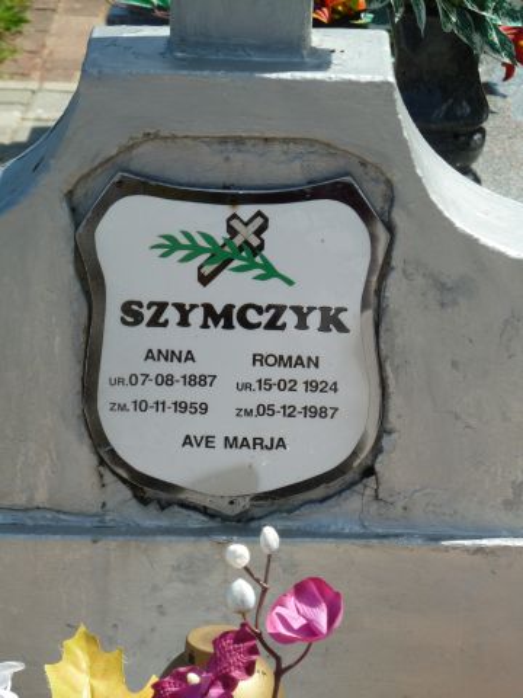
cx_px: 262
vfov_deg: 12.5
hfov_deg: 9.4
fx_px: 3183
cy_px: 349
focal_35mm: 158
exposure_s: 1/400
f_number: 4.5
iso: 80
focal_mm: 25.9
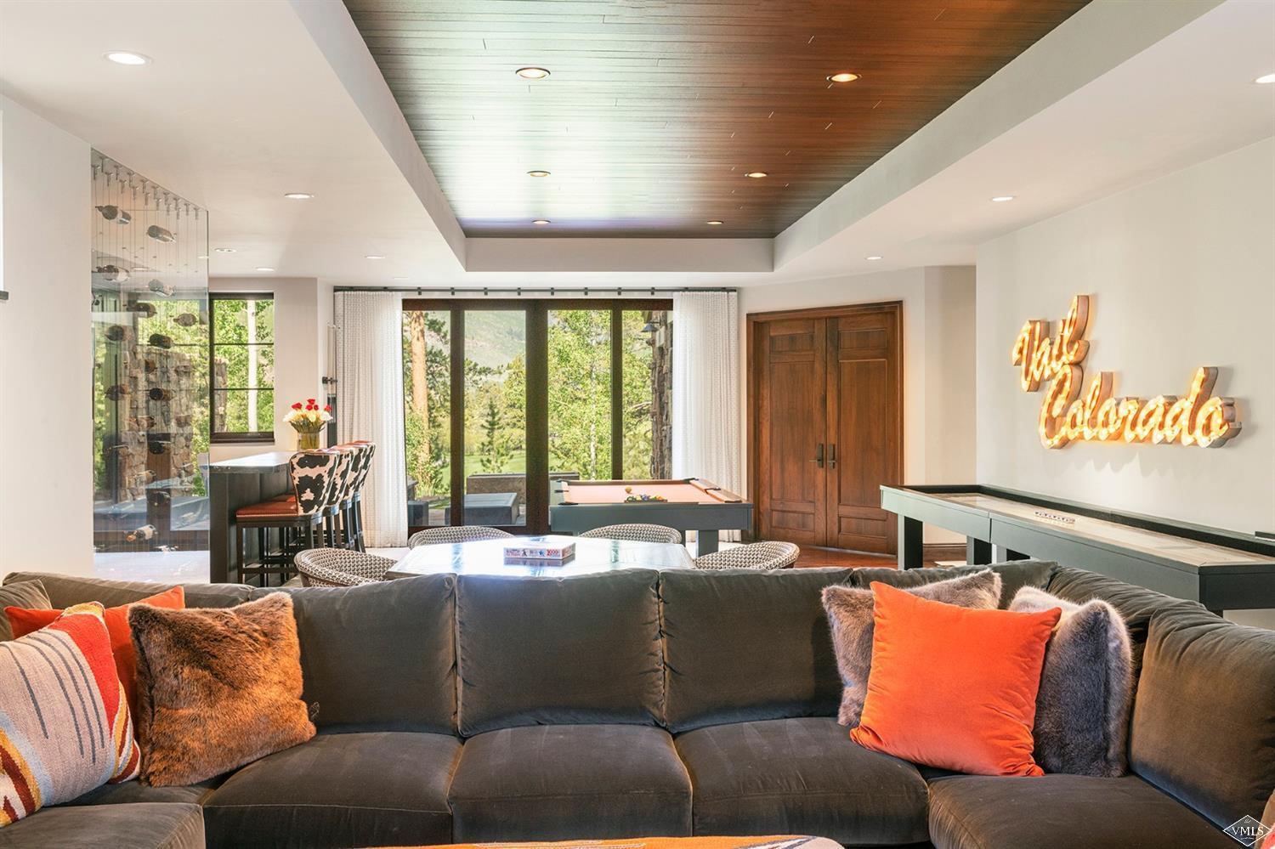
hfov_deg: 58.7
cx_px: 638
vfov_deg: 41.1
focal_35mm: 32
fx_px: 1133
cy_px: 424
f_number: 11
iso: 200
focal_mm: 32
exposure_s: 1/2.5
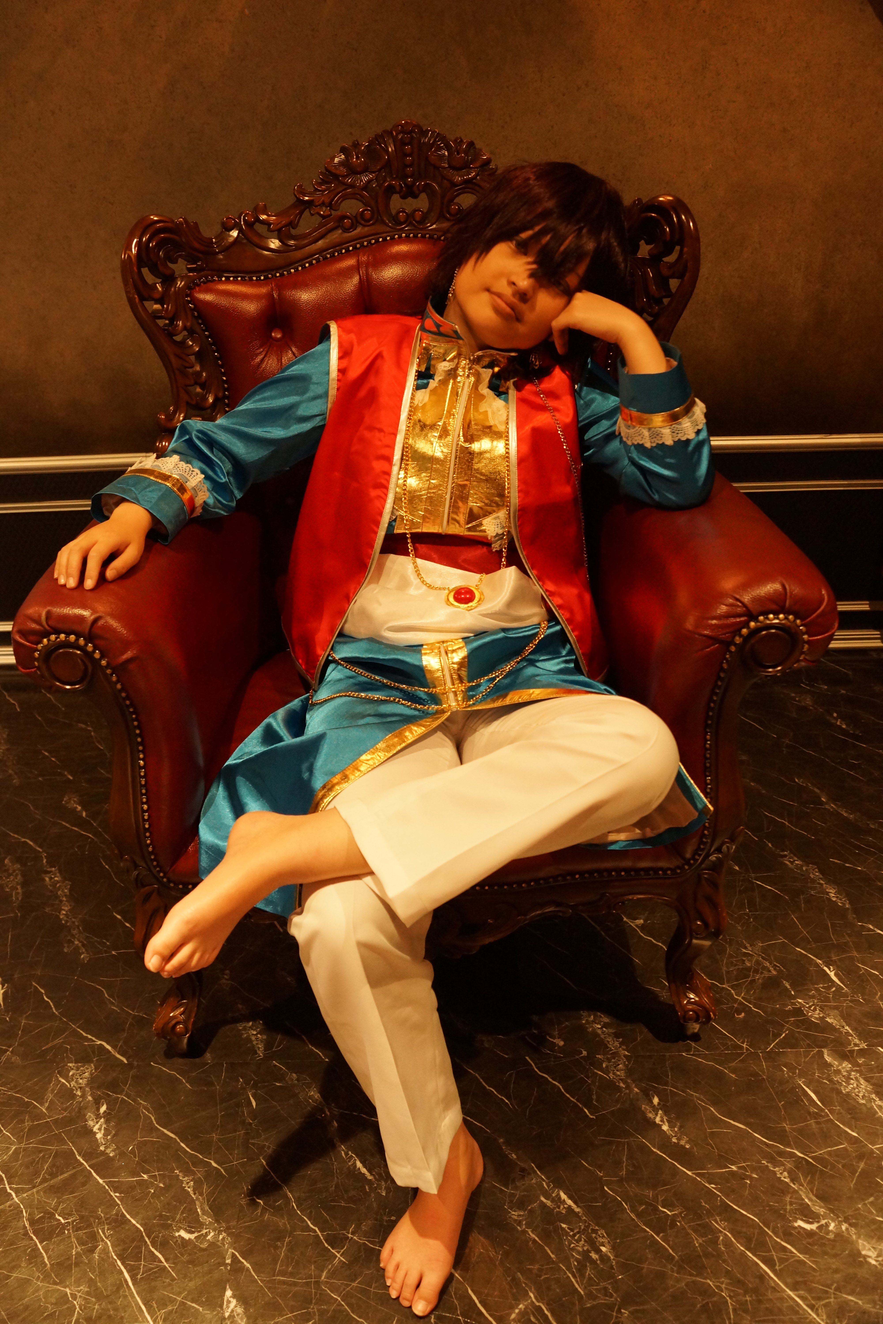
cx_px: 442
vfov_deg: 61.9
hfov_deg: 43.6
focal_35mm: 30
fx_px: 1104
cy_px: 662
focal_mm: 20
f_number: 3.2
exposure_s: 1/20
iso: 1250
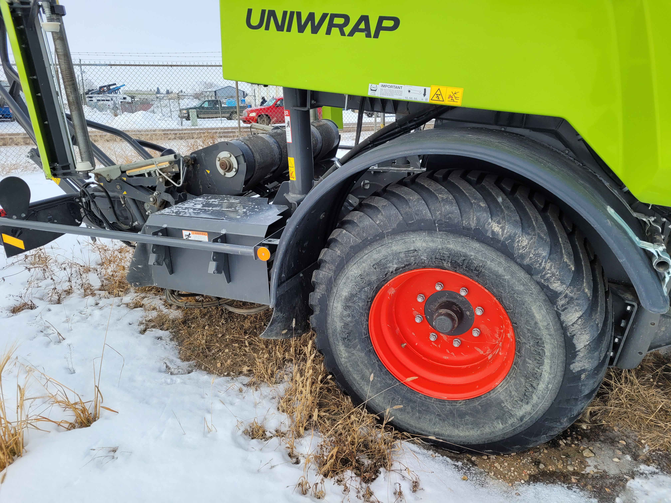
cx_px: 336
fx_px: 504
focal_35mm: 26
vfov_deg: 53.1
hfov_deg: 67.3
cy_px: 252
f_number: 1.8
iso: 40
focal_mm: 5.4
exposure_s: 1/490
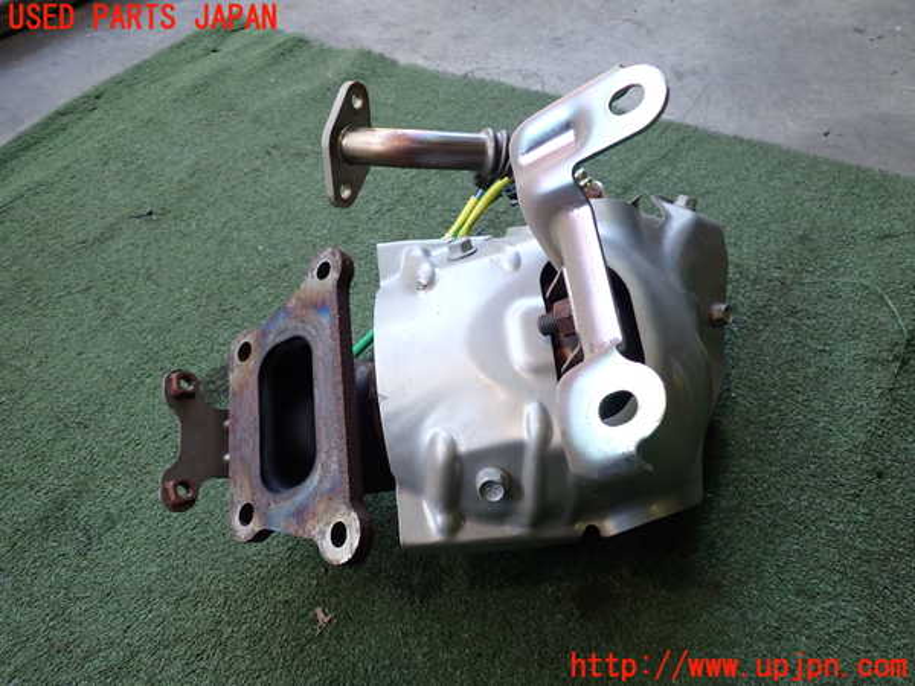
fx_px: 793
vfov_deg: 46.8
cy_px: 343
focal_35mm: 30
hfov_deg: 60.0
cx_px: 458
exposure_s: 1/125
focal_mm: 5.4
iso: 200
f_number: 2.3
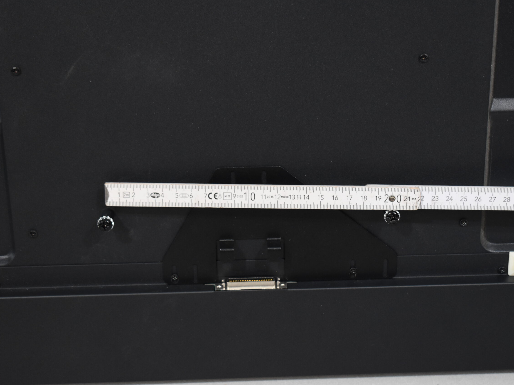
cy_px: 193
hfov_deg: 26.0
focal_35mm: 75
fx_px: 1113
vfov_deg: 19.6
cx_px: 284
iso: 1000
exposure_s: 1/125
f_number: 5.3
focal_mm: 46
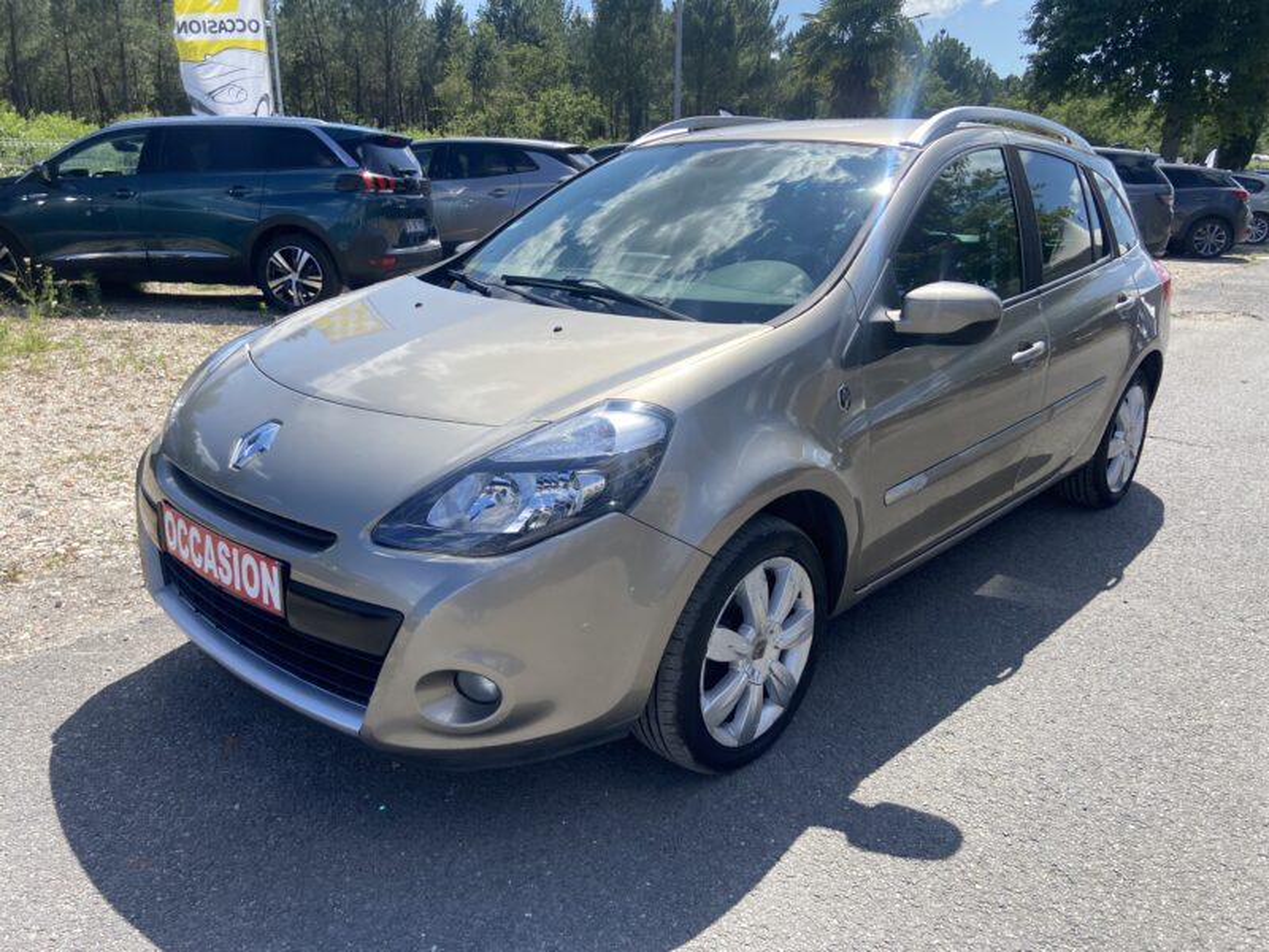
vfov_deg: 53.1
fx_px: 953
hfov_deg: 67.3
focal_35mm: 26
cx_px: 634
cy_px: 476
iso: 32
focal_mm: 4.25
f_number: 1.8
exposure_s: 1/2183
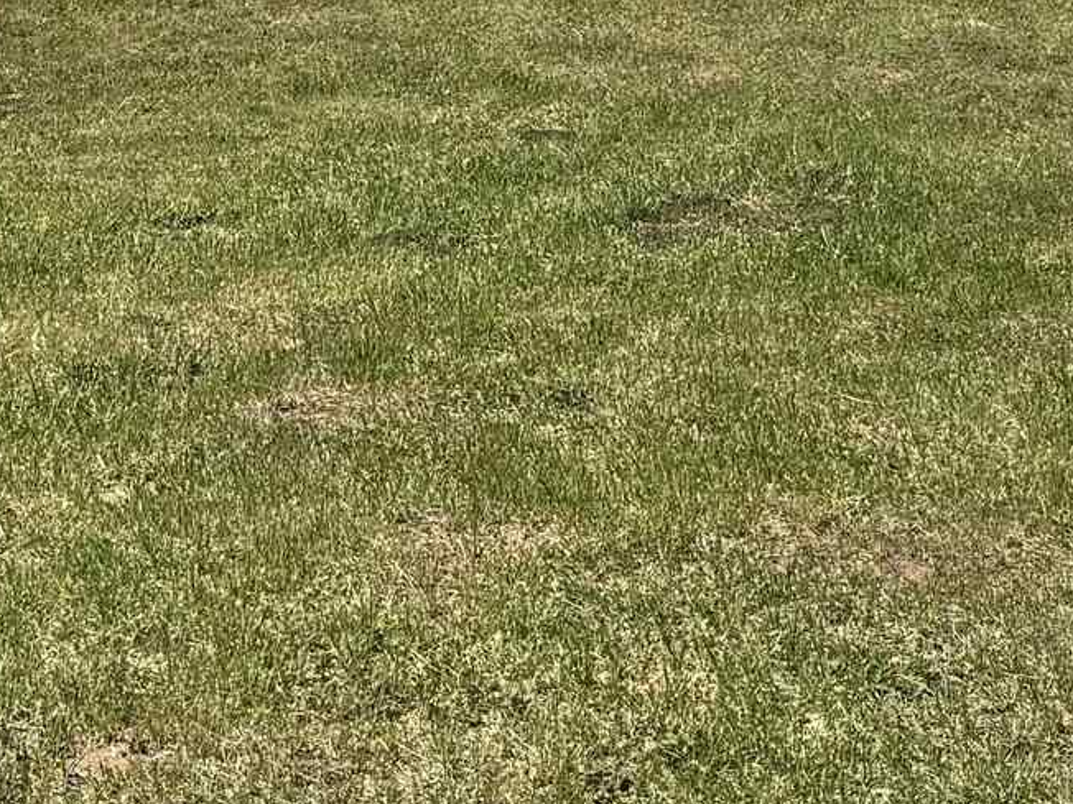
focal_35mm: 113
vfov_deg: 11.7
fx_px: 3503
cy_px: -845
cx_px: 400
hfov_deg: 17.4
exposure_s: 1/4950
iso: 80
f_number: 1.78
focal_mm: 6.76
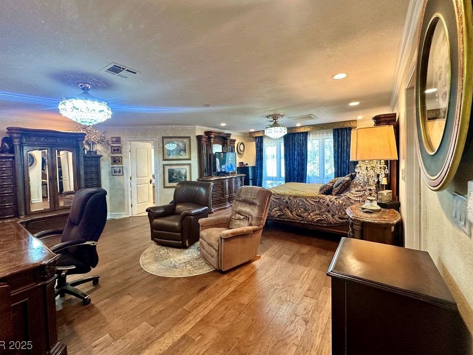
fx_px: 205
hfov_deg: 98.2
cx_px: 236
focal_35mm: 15
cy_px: 166
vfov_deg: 81.7
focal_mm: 2.22
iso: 250
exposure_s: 1/60
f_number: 2.2
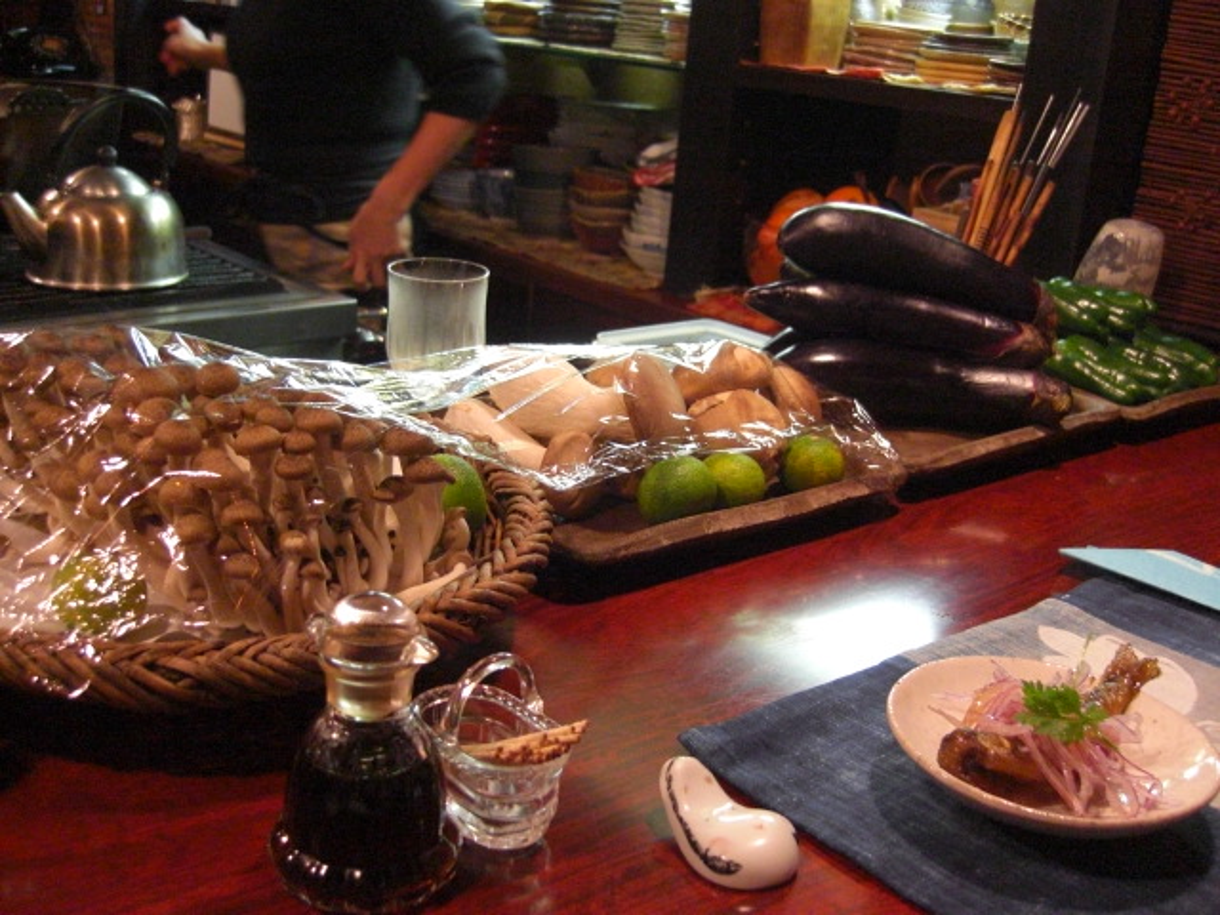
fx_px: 1339
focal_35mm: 38
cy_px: 458
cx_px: 610
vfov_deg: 37.7
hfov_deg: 49.0
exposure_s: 1/30
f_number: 2.8
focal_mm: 7.9
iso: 800
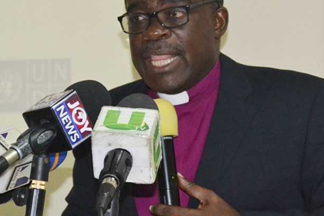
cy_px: 79
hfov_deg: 13.7
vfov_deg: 9.2
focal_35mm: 150
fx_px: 1349
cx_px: 169
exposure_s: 1/60
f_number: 7.1
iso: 3200
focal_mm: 55
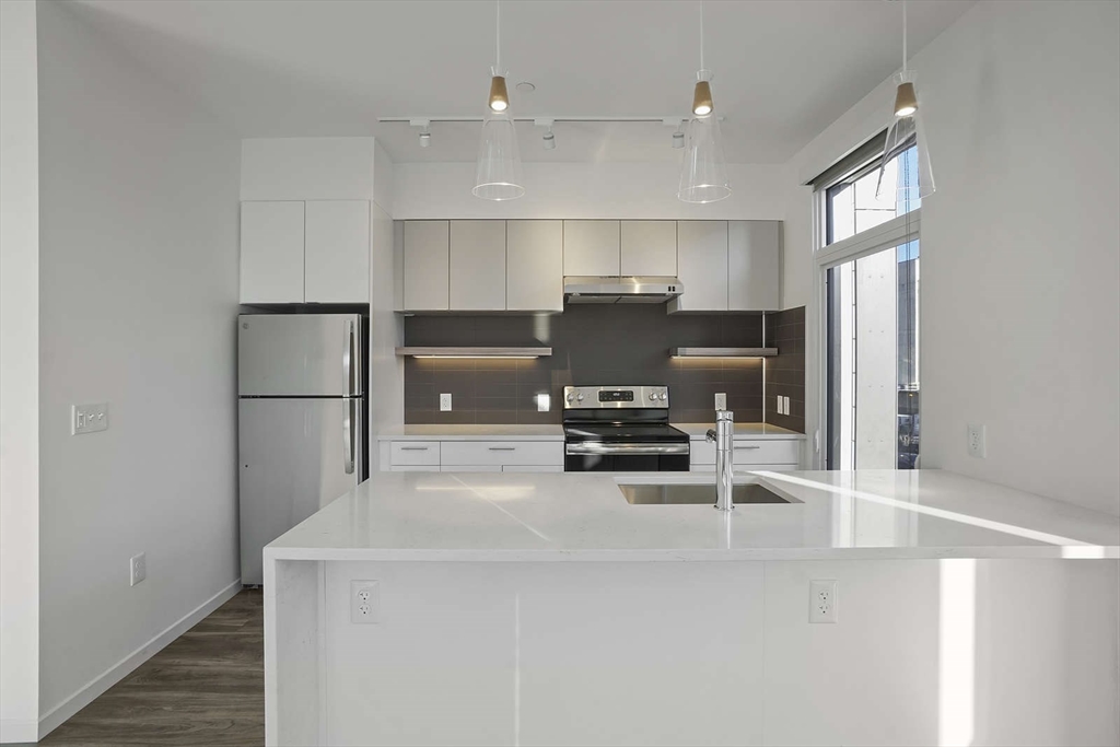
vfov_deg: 72.1
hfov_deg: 95.0
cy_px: 374
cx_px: 560
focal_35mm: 16
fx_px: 513
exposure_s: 1/25
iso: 500
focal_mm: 11
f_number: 11
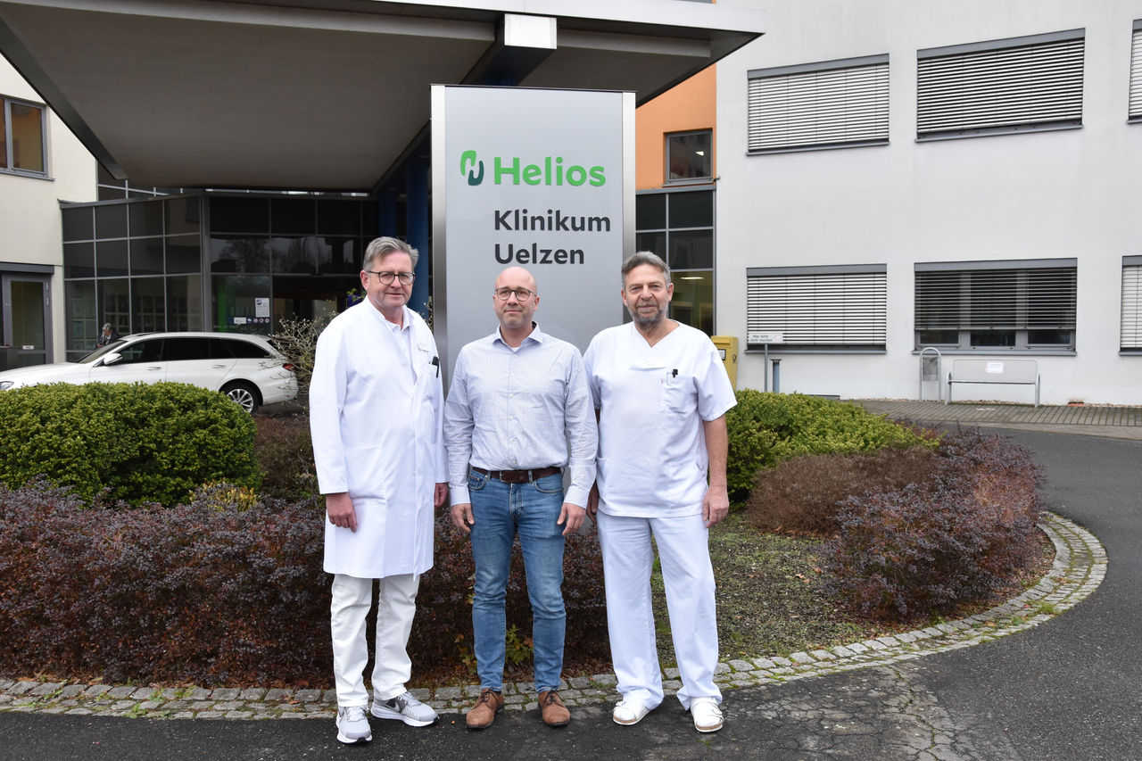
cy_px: 380
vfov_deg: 40.0
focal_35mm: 33
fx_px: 1047
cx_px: 571
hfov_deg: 57.2
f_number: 8
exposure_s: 1/250
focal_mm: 22
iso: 800
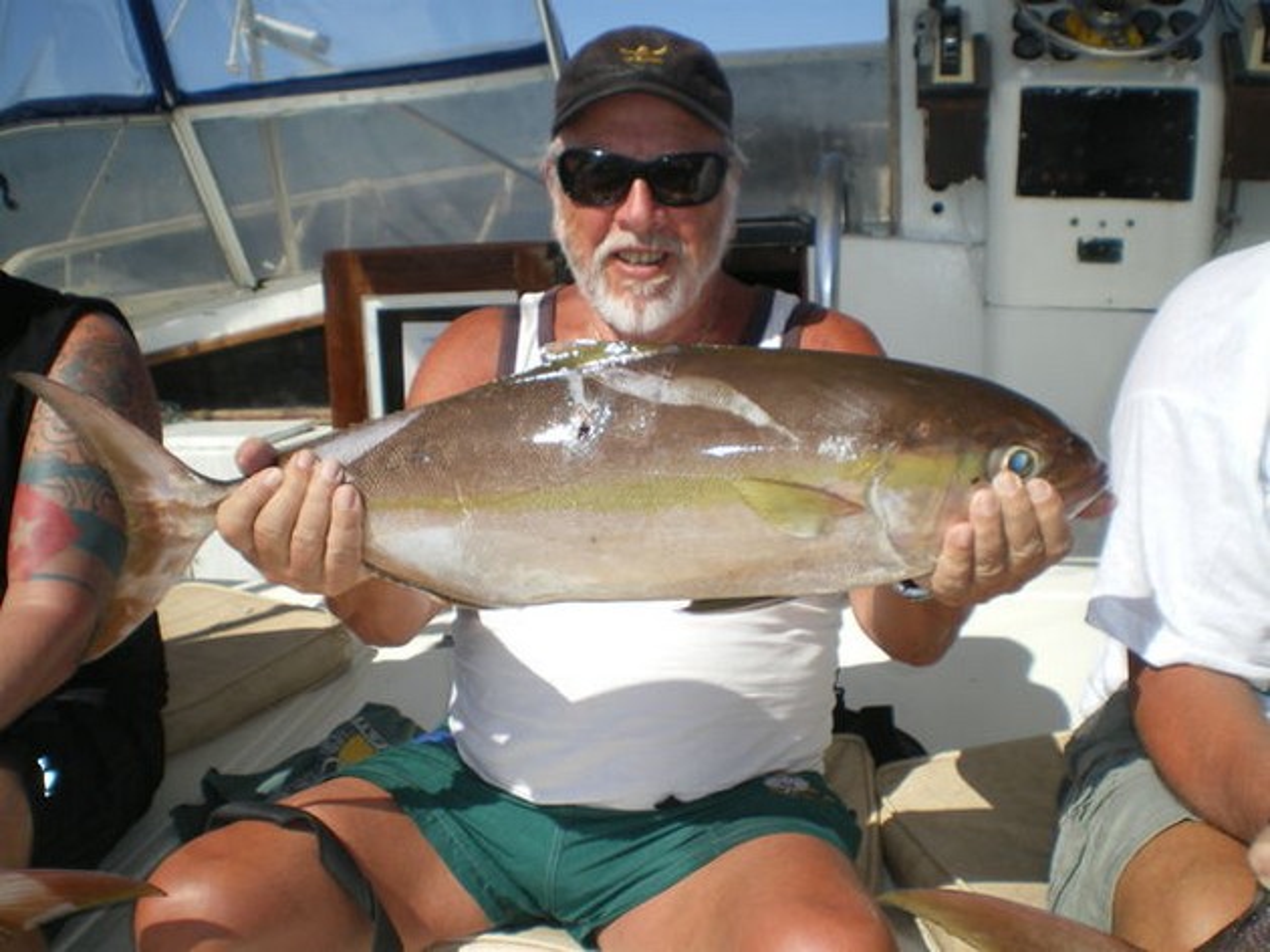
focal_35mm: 36
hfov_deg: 51.4
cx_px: 635
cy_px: 476
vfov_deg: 39.6
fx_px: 1320
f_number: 4.6
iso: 50
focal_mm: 6.3
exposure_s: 1/640
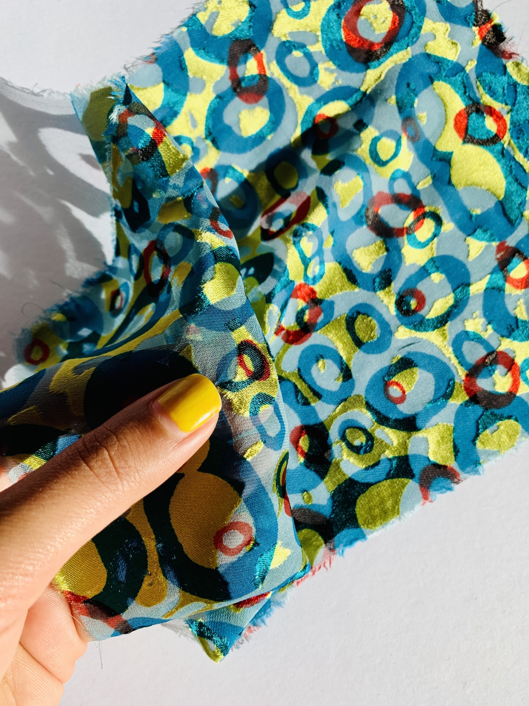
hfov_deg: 53.1
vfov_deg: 67.3
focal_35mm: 26
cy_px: 353
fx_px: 530
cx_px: 264
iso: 25
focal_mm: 4.25
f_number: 1.8
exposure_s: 1/1011
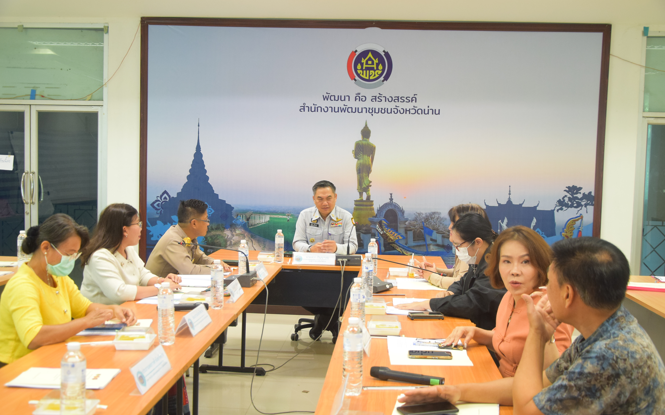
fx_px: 725
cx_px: 331
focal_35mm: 40
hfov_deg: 49.3
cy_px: 219
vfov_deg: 32.0
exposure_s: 1/60
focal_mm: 26
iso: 1250
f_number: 4
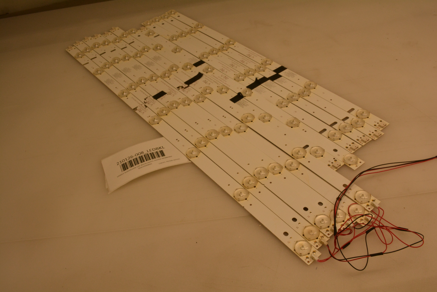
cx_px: 218
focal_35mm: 36
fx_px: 437
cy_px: 146
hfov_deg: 53.1
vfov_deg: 36.9
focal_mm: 24
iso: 800
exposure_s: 1/25
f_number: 25
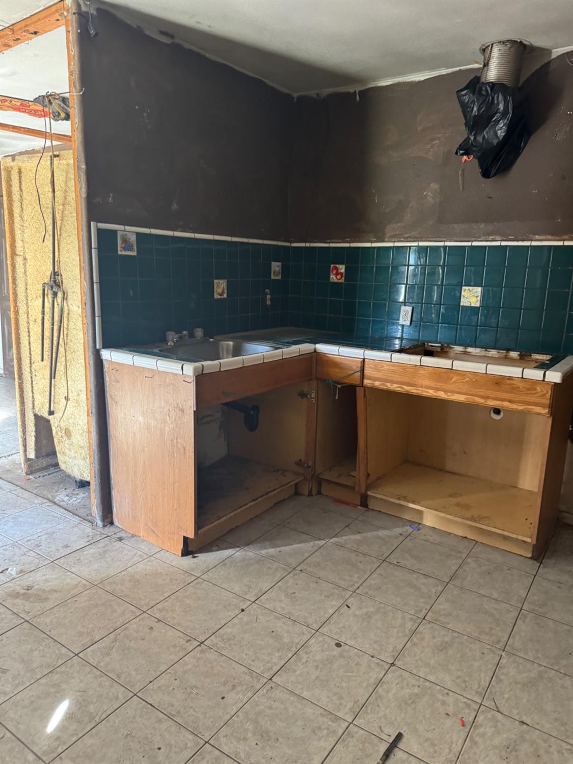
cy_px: 382
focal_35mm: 24
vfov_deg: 71.6
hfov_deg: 56.8
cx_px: 286
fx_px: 529
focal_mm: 6.76
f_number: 1.78
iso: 500
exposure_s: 1/60
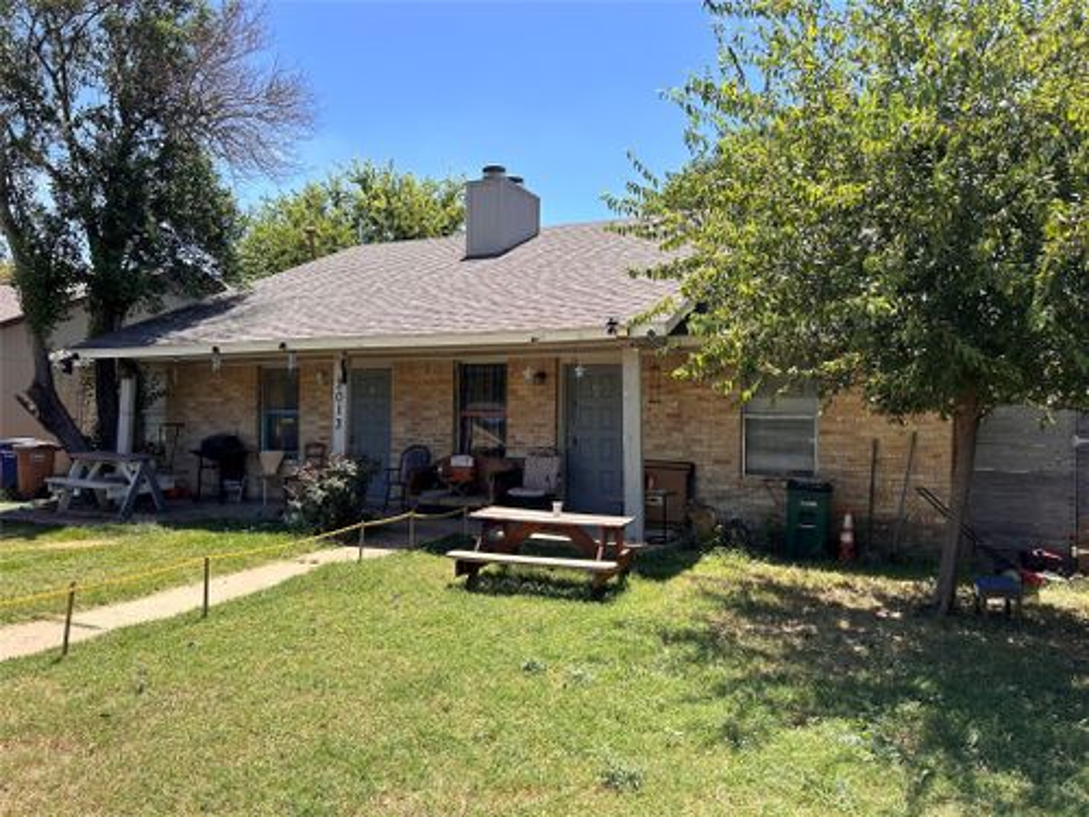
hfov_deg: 67.3
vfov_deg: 53.1
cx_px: 544
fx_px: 818
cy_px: 408
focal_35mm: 26
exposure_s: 1/1972
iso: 50
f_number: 1.5
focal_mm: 5.7
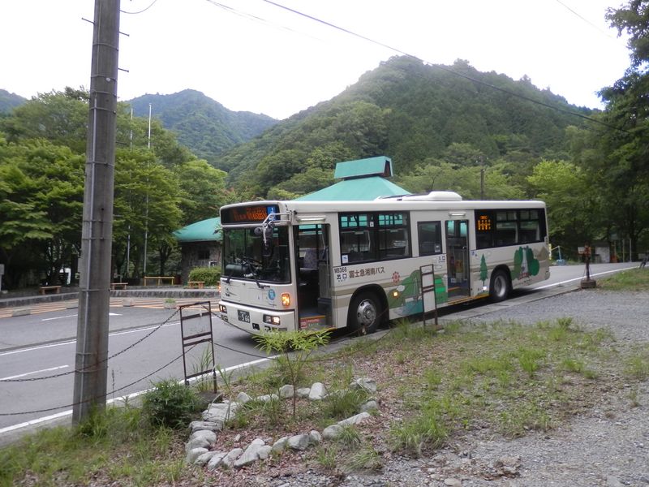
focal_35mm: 25
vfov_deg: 54.9
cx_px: 324
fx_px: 469
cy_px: 244
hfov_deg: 69.4
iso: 80
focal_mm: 4.5
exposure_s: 1/80
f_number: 3
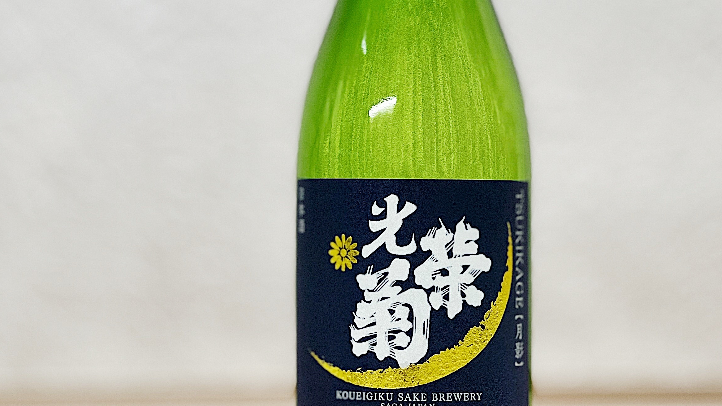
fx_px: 2776
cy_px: 52
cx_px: 409
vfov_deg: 8.3
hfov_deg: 14.8
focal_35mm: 145
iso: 200
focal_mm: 9
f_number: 2.8
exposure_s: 1/100
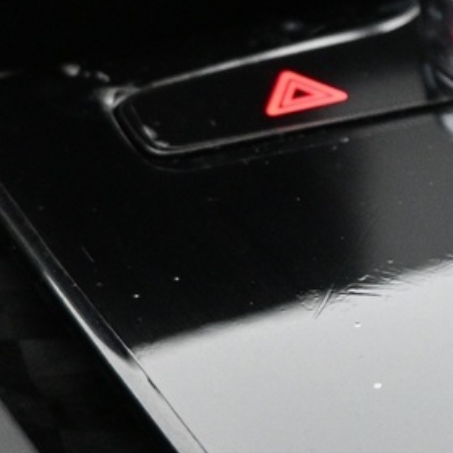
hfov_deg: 13.3
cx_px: 819
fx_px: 1747
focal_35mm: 118
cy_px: 178
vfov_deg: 14.8
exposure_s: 1/20
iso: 1600
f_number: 3.5
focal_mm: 16
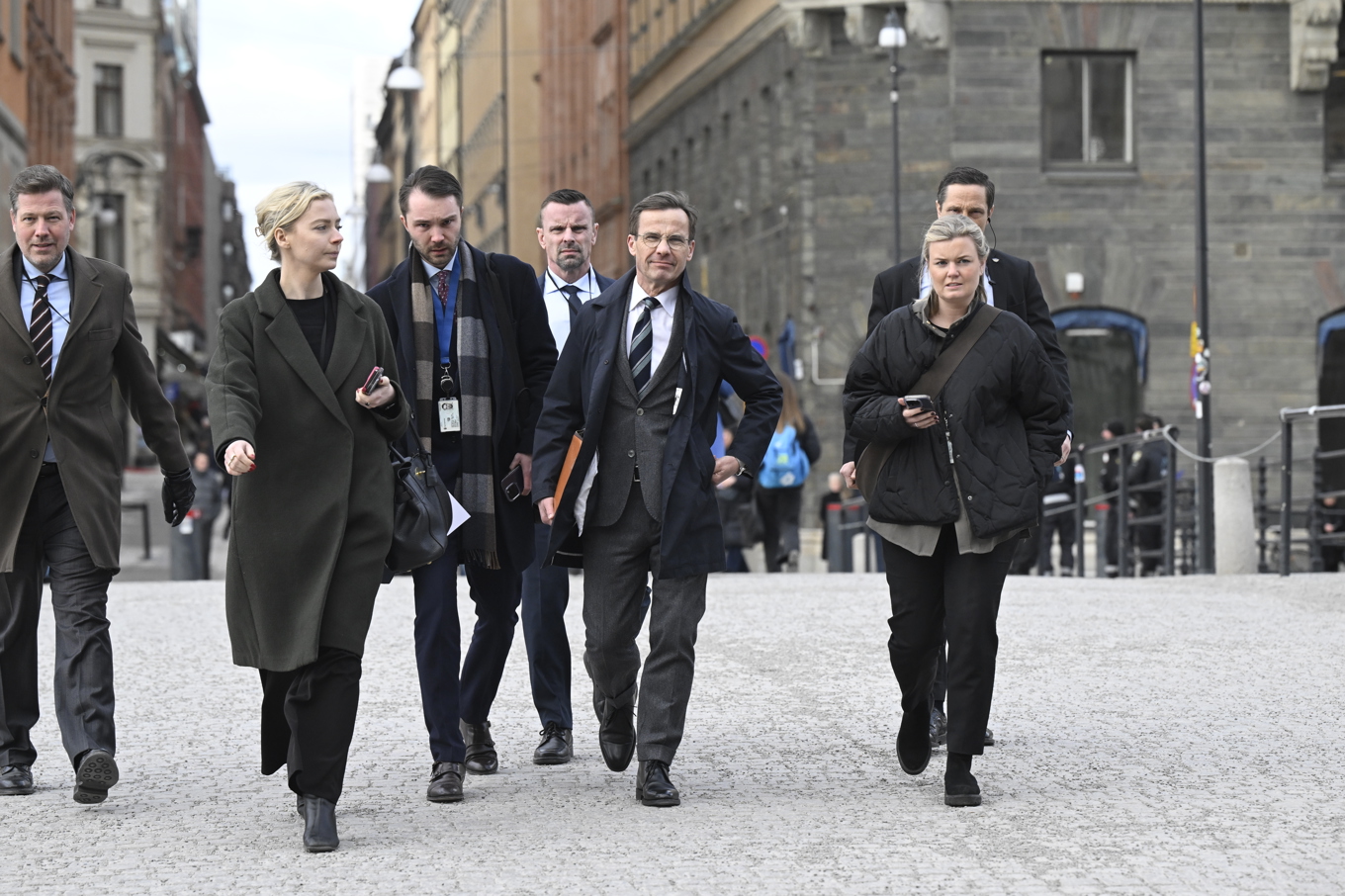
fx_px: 4295
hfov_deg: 17.8
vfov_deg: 11.9
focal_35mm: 115
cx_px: 672
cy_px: 448
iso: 1600
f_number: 4.5
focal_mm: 115
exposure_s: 1/3200
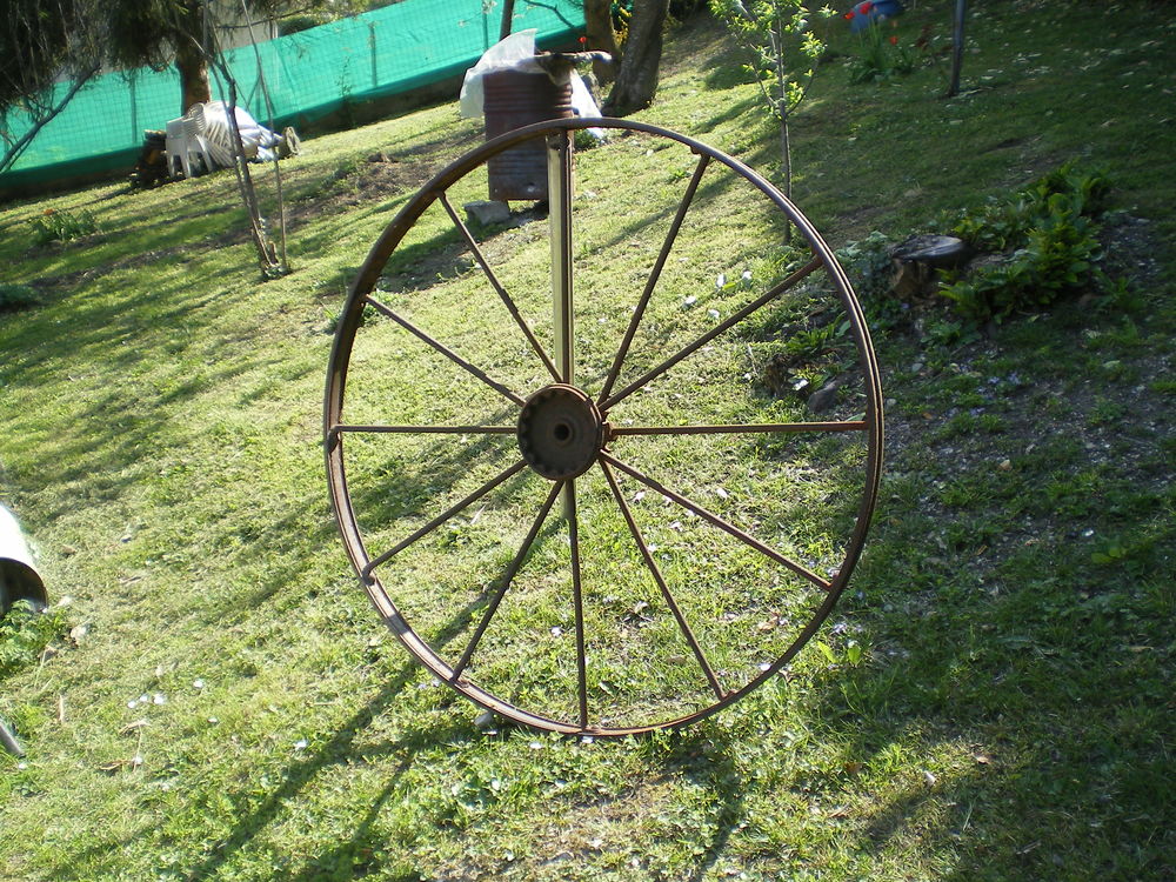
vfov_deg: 37.7
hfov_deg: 49.0
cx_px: 588
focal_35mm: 38
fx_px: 1291
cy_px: 441
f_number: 3.1
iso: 64
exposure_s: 1/160
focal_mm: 6.3
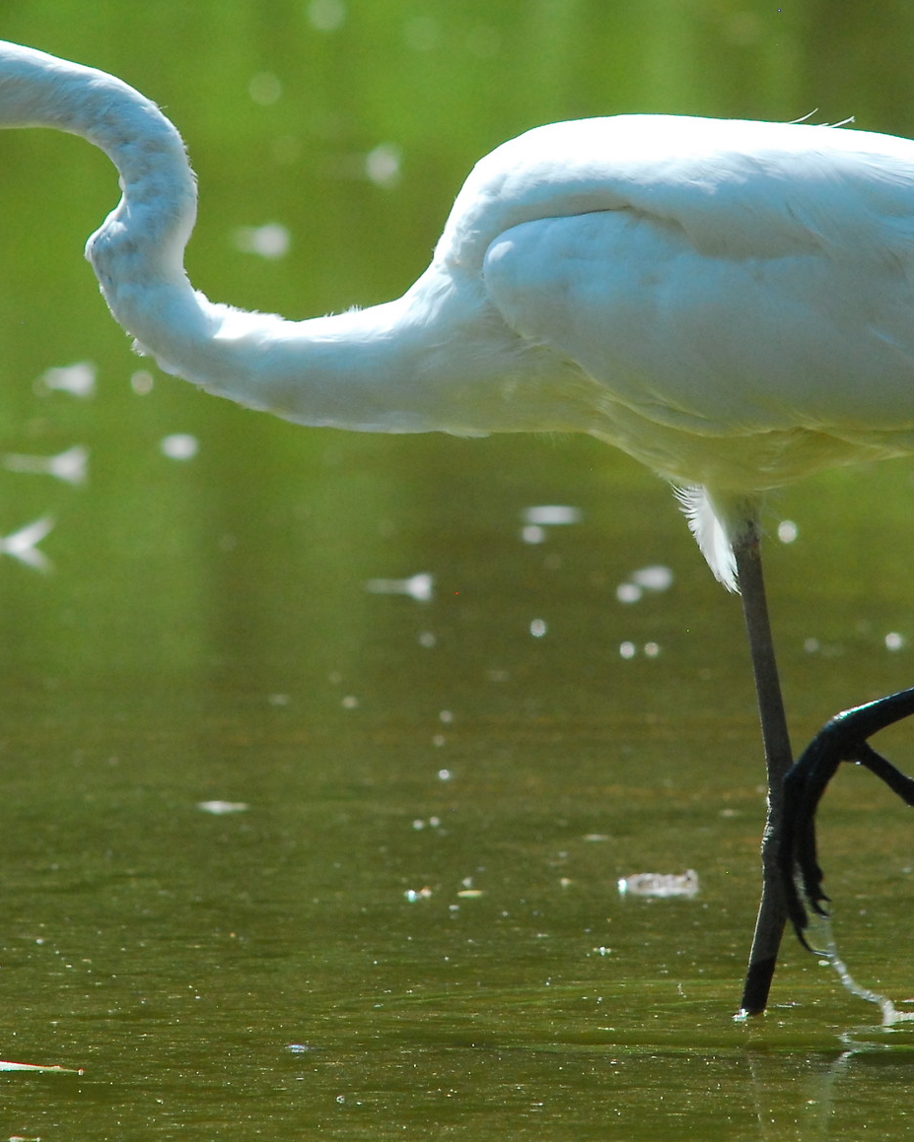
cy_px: 364
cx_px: 407
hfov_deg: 1.3
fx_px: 39466
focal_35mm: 1167
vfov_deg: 1.7
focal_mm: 400
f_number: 8
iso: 640
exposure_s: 1/640
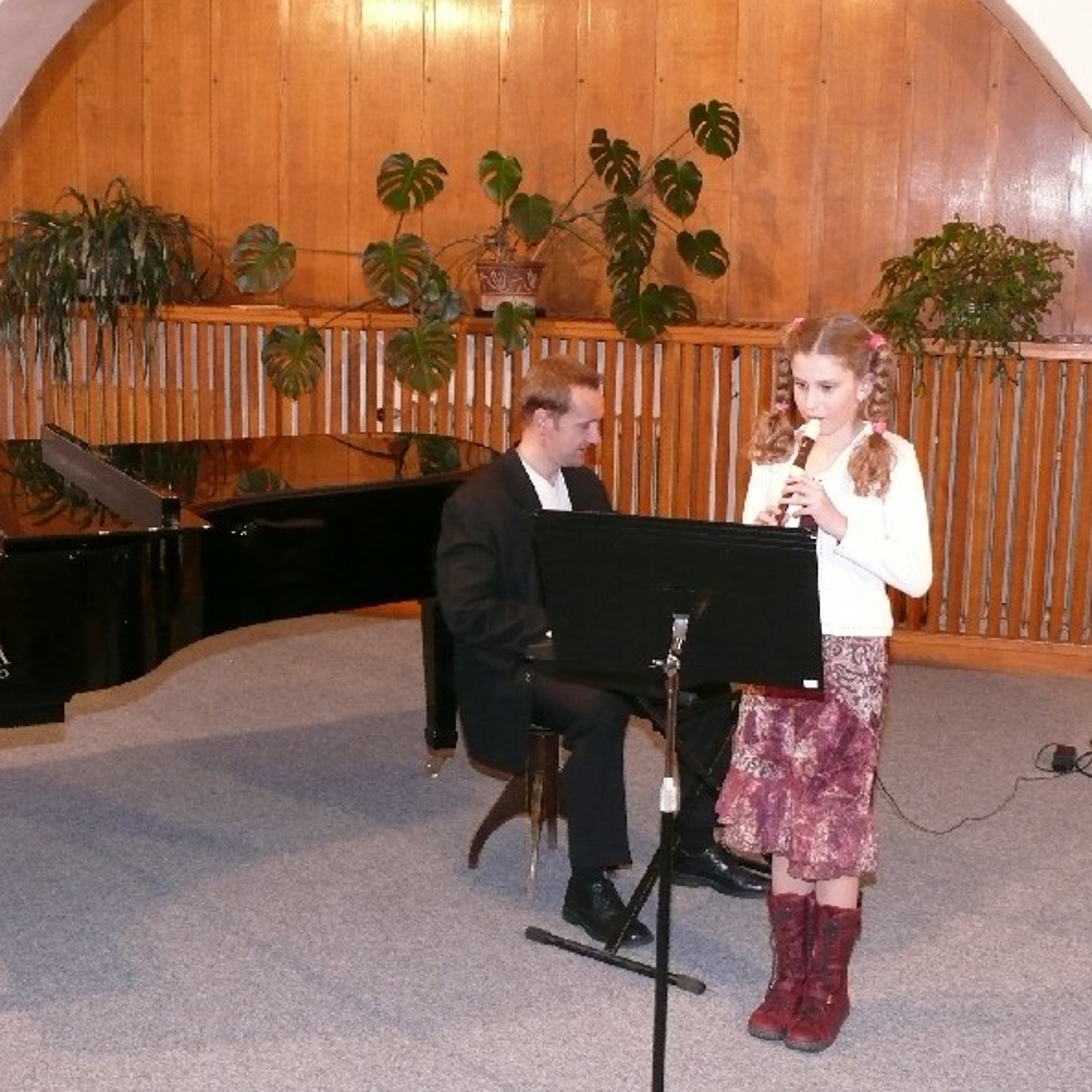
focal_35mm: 50
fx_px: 1785
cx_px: 607
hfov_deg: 34.0
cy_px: 542
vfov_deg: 34.0
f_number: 2.8
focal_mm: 8.4
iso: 400
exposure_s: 1/30
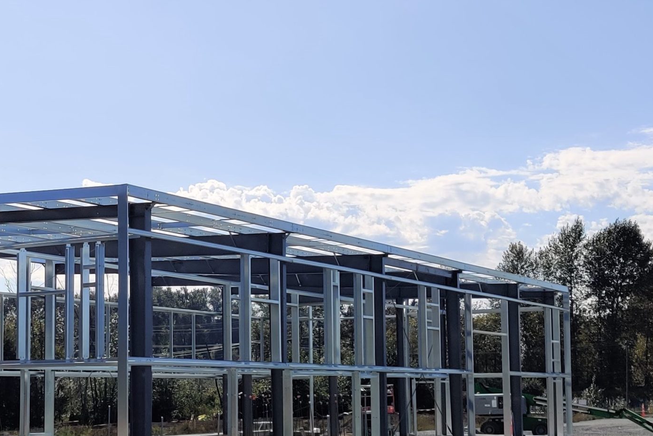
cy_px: 332
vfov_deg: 25.7
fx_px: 943
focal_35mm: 52
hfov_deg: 36.9
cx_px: 130
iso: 125
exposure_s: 1/5407
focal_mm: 4.75
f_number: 1.75
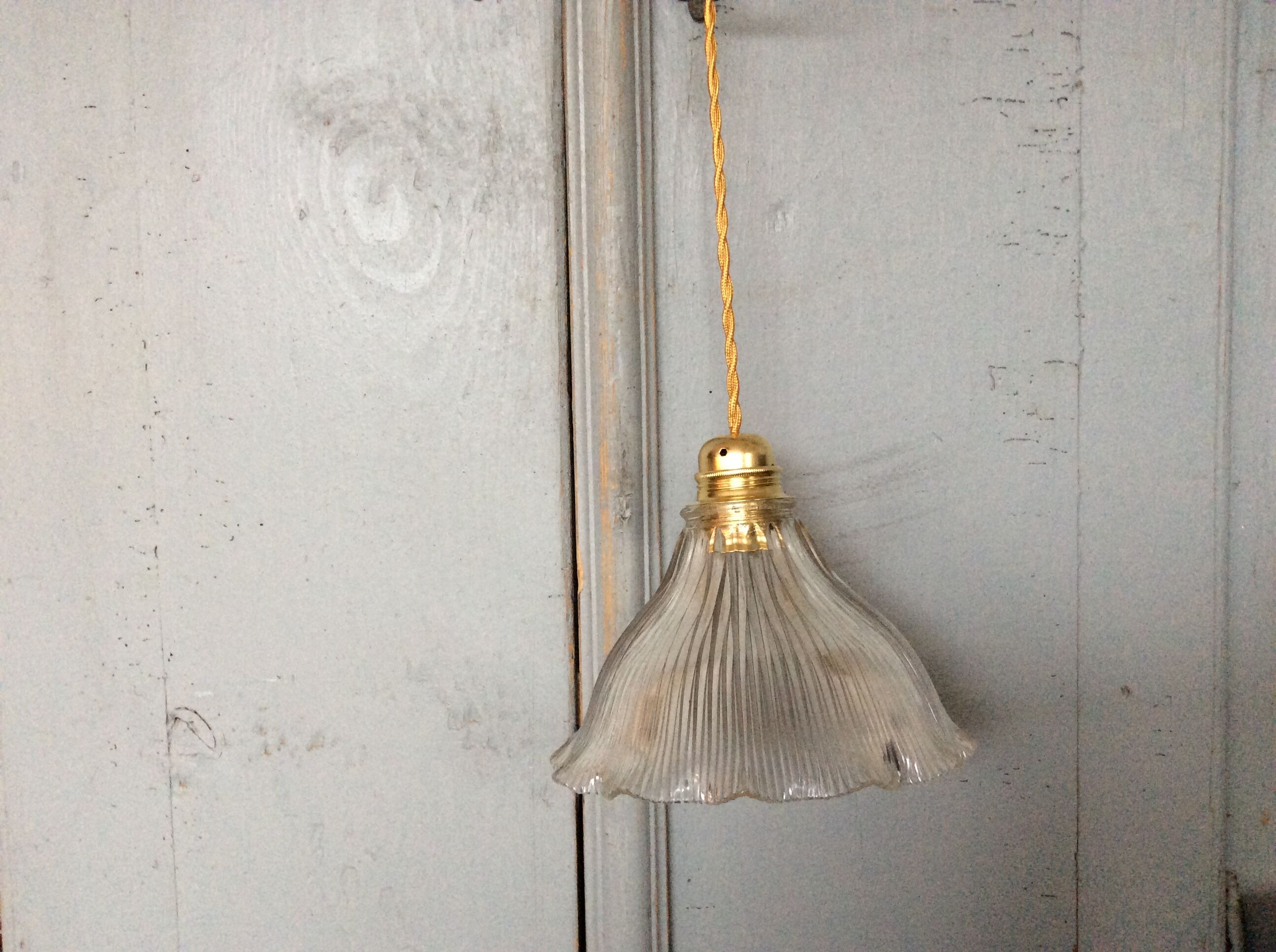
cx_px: 638
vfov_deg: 44.1
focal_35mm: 32
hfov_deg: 56.9
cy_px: 476
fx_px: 1178
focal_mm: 3.3
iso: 200
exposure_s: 1/25
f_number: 2.4
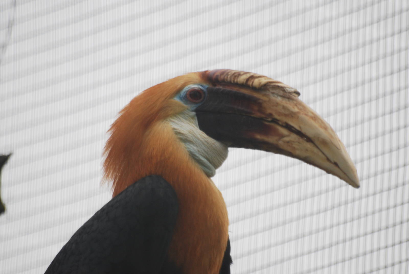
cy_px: 137
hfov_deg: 4.6
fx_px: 5118
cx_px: 204
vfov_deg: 3.1
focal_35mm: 450
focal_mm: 300
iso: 400
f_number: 5.6
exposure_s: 1/400
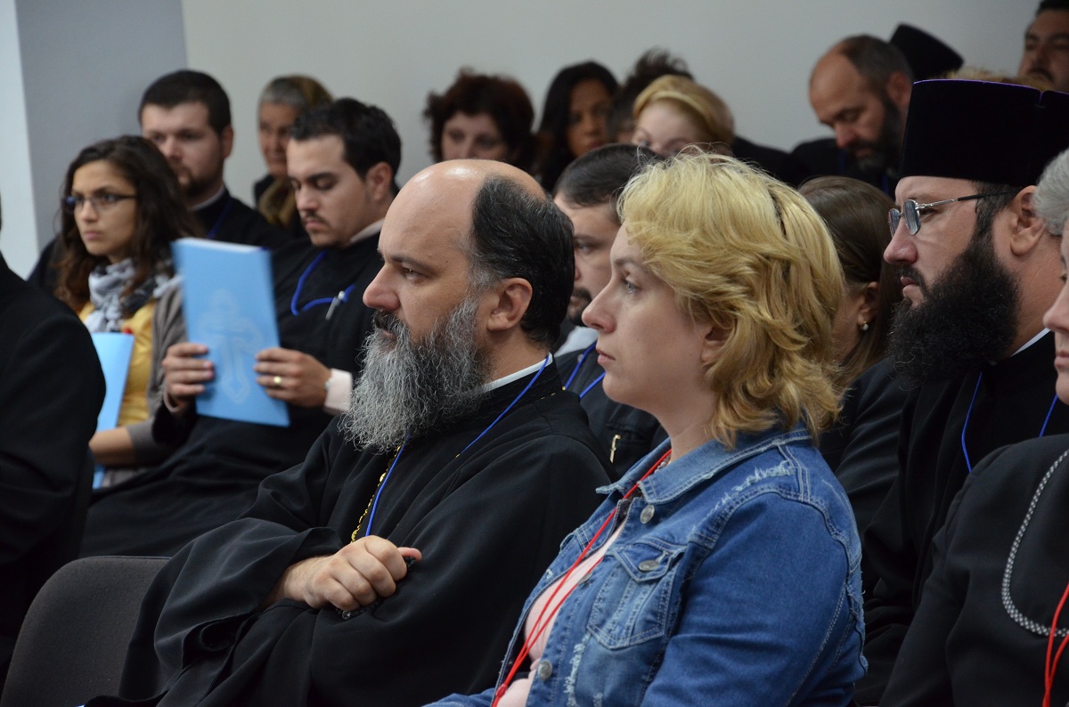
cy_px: 354
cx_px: 534
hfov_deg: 13.1
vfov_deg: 8.7
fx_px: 4666
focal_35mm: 158
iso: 1250
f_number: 5.6
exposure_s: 1/30
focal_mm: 105
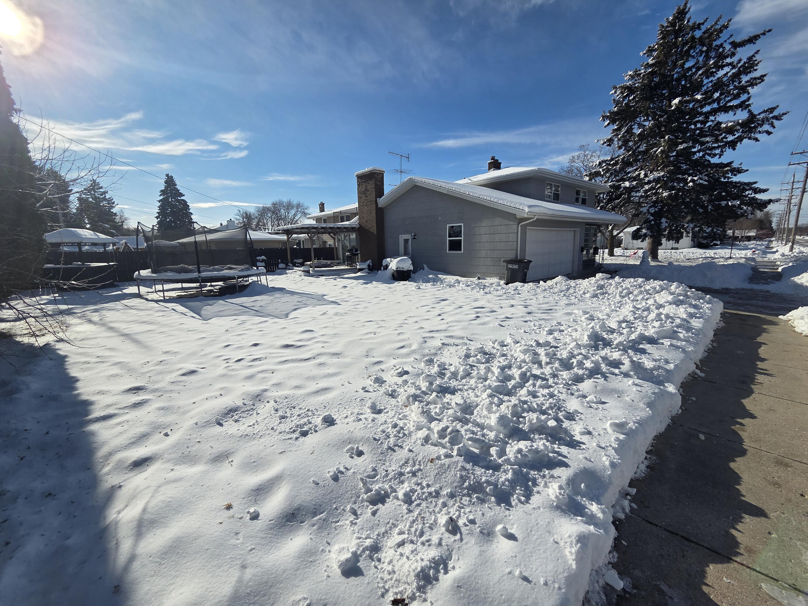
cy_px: 303
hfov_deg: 106.2
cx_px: 404
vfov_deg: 89.9
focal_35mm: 13
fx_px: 303
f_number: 2.2
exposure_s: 1/4131
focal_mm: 2.2
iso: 50
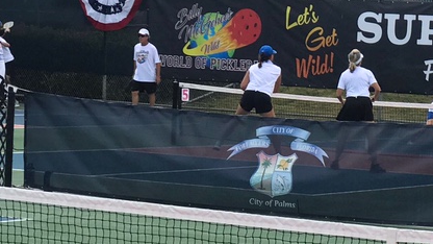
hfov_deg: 11.0
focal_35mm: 191
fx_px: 2193
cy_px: 323
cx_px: 564
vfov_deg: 6.3
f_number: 2.8
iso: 20
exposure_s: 1/465
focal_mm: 6.6
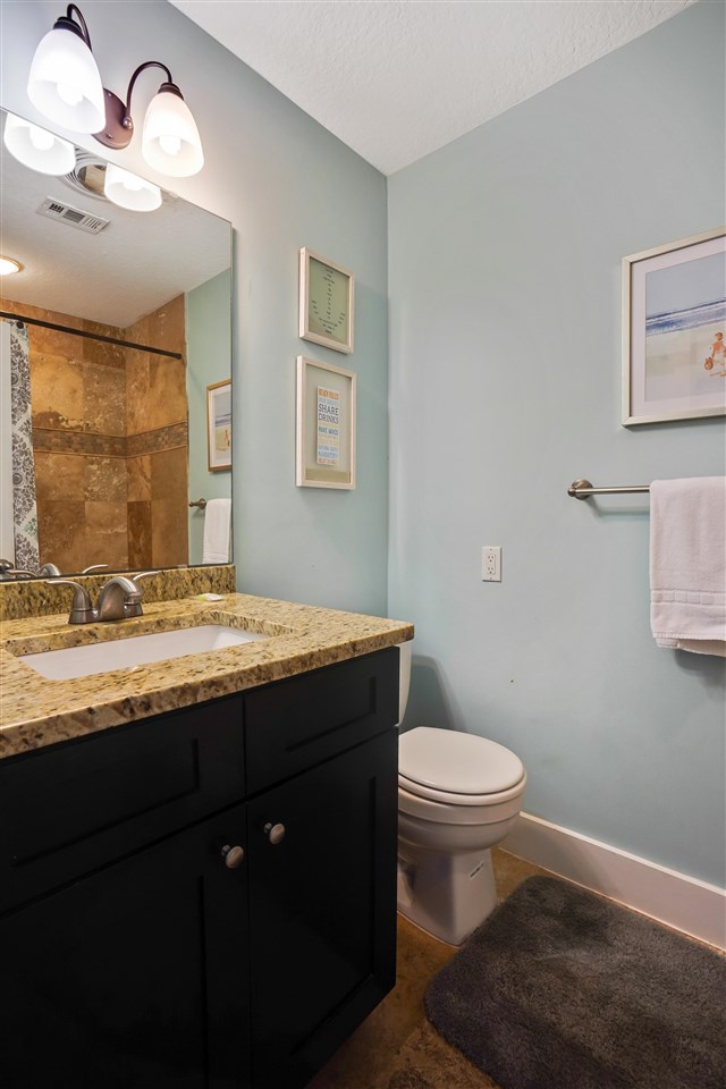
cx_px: 363
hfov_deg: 73.7
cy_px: 544
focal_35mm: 16
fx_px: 484
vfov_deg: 96.7
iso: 1000
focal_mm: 16
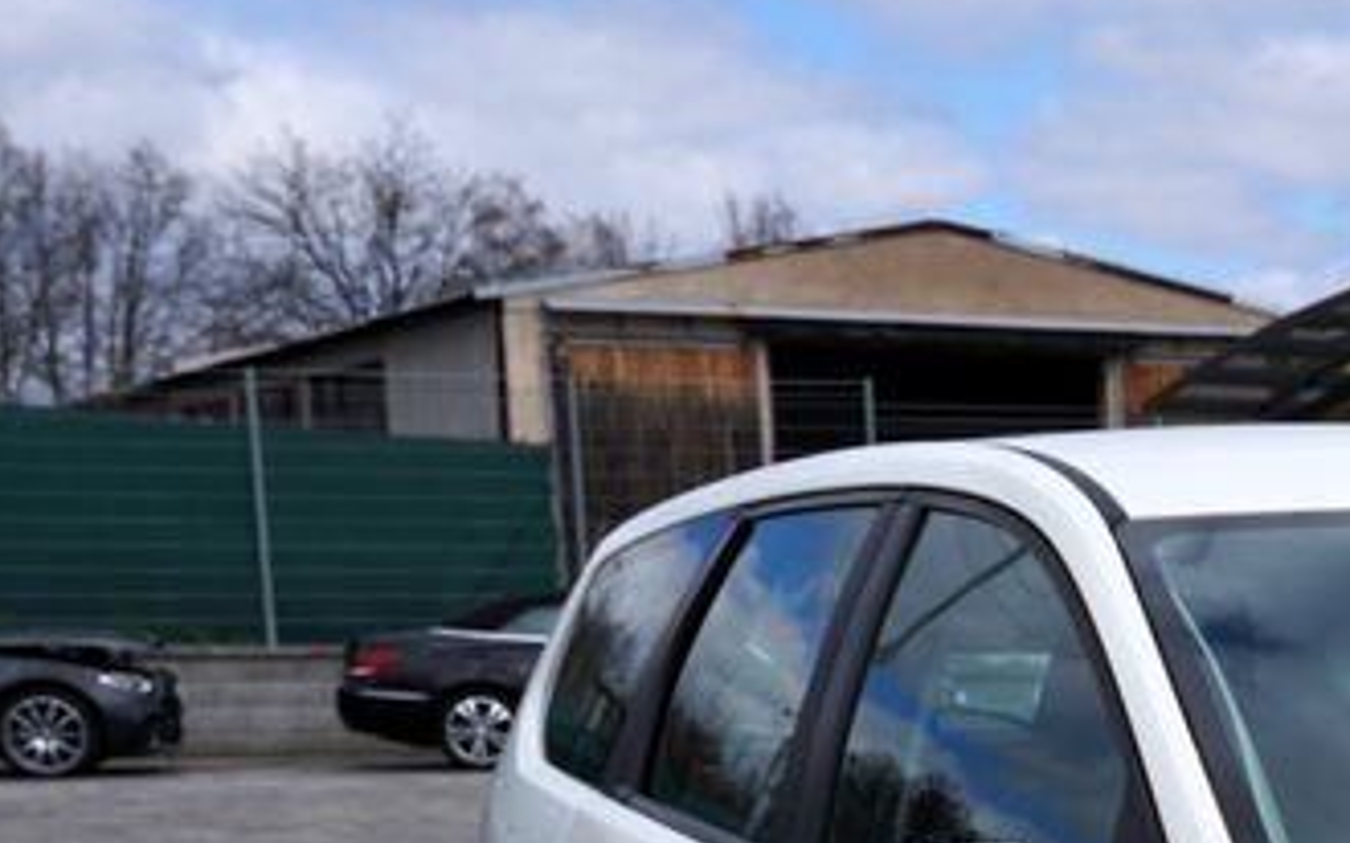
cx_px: 1947
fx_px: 3494
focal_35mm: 95
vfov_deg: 13.1
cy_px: 1238
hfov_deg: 19.4
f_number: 8
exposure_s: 1/500
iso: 100
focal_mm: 30
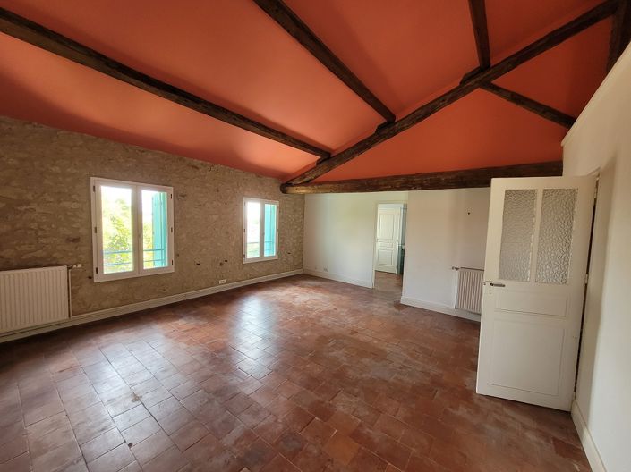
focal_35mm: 13
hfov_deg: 106.2
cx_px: 316
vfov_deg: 89.9
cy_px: 236
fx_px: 237
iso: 125
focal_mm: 1.74
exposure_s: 1/50
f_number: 2.2
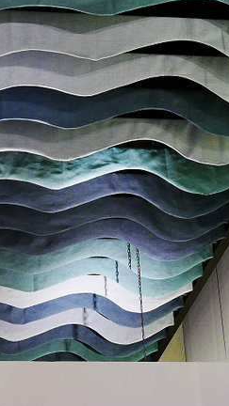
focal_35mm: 103
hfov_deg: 11.7
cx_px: 39
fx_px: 1112
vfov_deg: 20.5
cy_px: 321
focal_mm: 22.7
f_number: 2.7
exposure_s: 1/40
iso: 1600
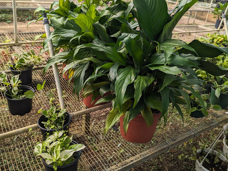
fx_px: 211
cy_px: 62
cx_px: 114
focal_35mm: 32
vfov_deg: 43.8
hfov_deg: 56.8
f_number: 1.85
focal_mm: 6.81
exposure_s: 1/976
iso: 28
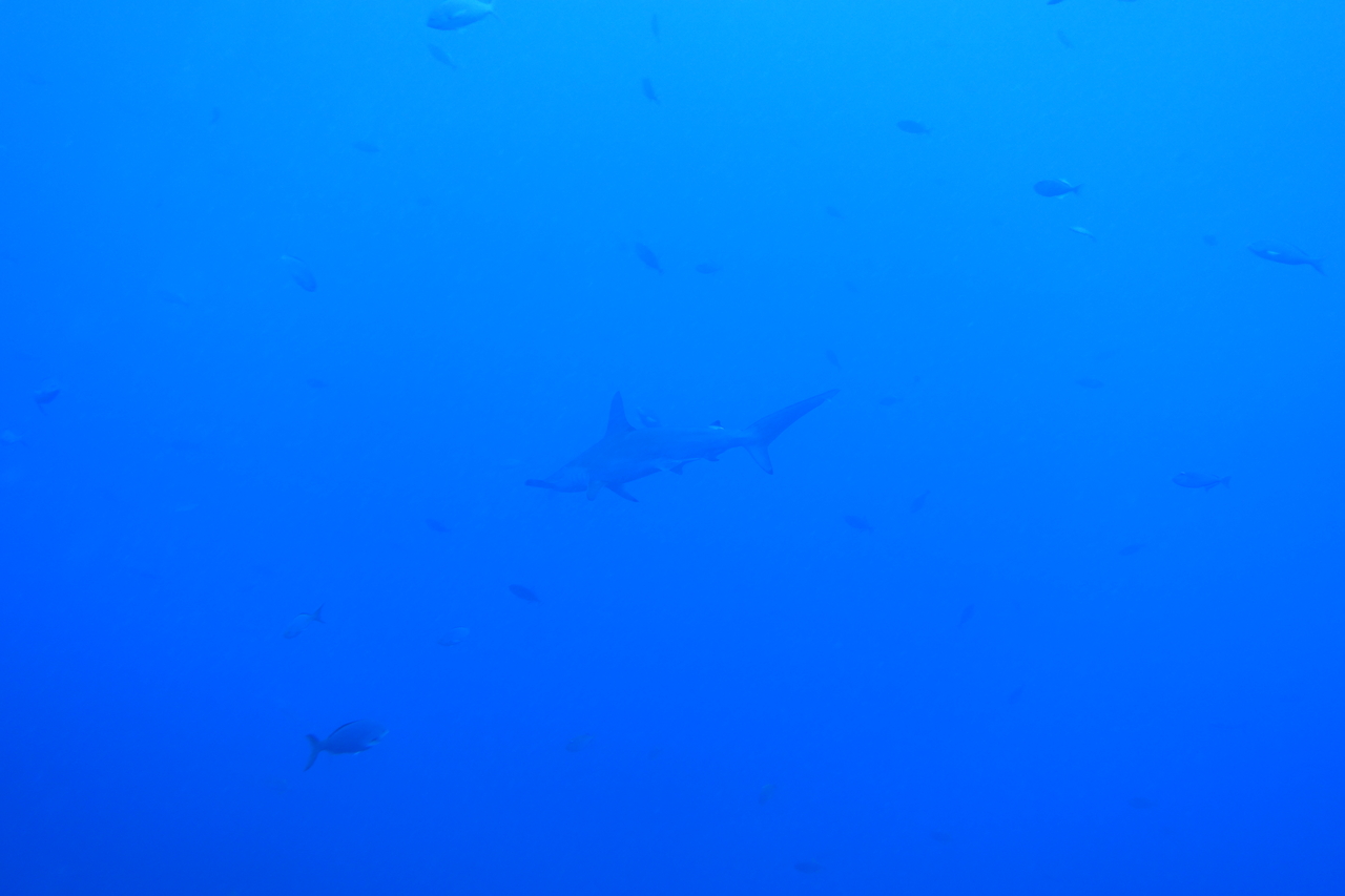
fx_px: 1307
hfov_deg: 54.4
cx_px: 672
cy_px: 448
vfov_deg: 37.8
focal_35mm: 35
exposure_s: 1/50
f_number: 2.8
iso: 125
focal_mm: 12.99
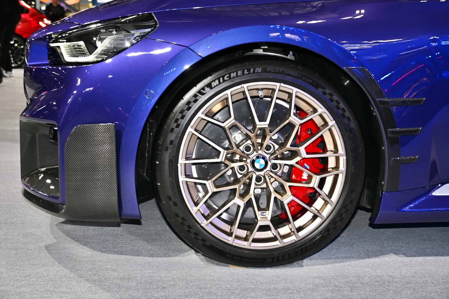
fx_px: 552
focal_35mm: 44
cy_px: 150
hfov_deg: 44.3
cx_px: 224
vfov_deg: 30.3
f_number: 4
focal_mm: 29.5
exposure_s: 1/60
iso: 320
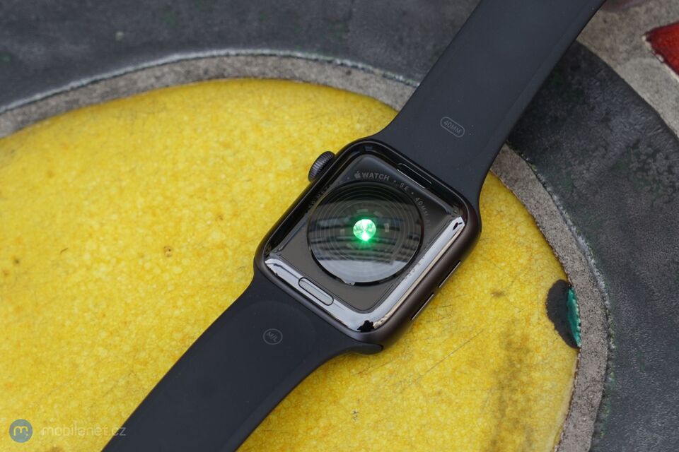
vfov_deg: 19.5
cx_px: 340
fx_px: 1320
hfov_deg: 28.8
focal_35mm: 70
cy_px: 226
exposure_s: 1/200
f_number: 5.6
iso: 250
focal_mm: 70
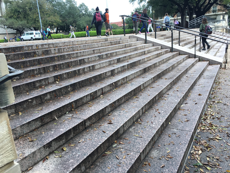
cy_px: 86
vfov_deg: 48.2
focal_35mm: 29
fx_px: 193
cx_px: 115
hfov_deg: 61.7
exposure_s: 1/308
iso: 25
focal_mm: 4.15
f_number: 2.2
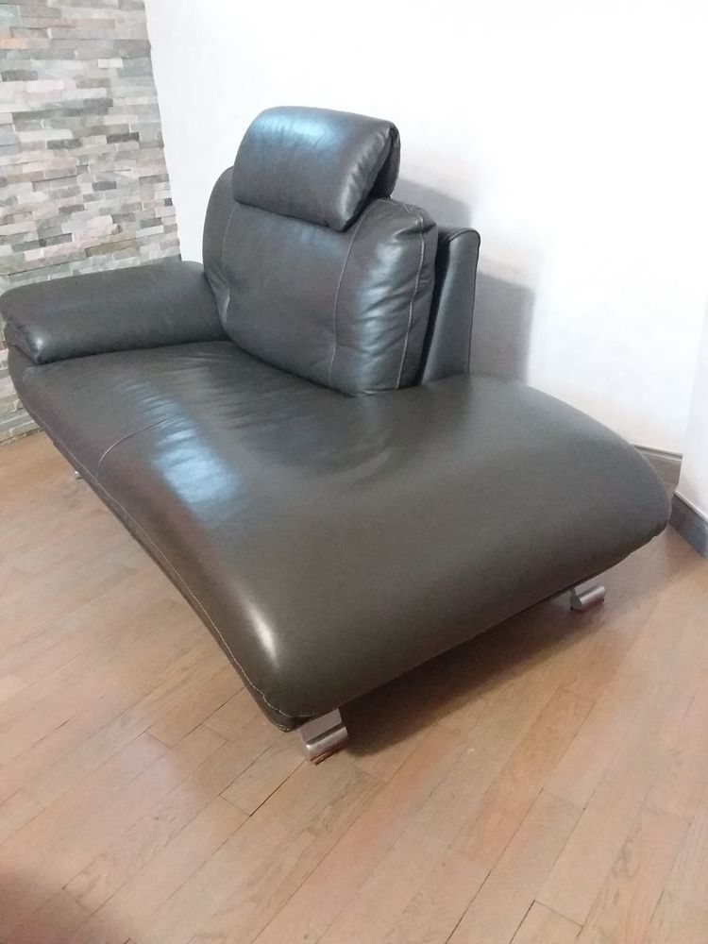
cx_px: 354
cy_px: 472
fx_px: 736
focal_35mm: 27
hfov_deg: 51.4
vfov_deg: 65.3
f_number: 1.9
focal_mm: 2.91
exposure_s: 1/17
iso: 400
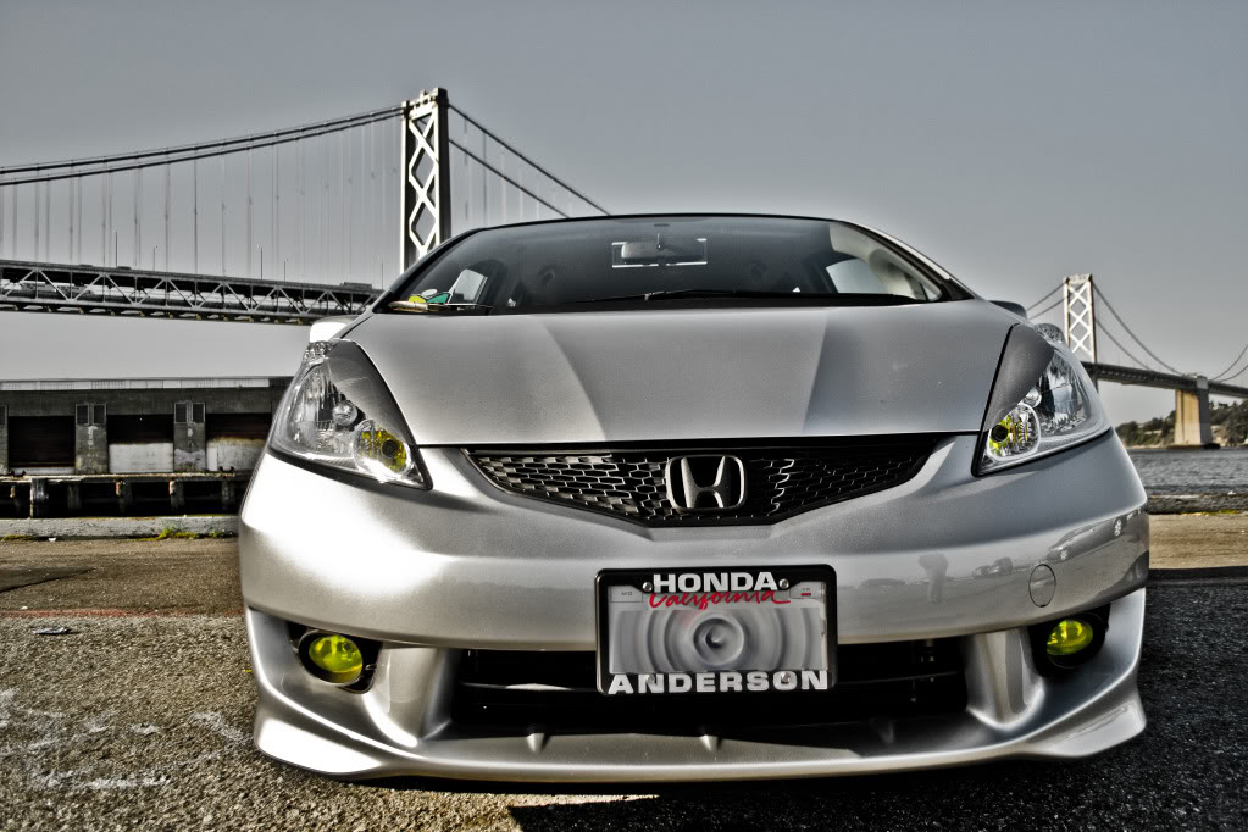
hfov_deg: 61.9
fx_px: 1040
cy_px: 416
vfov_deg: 43.6
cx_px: 624
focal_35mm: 30
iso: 200
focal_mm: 20
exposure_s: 1/1250
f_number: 3.8
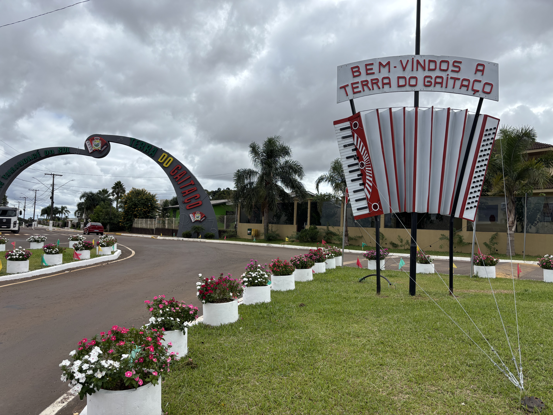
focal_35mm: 26
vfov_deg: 53.1
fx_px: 415
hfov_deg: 67.3
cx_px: 276
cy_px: 208
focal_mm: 5.96
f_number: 1.6
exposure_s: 1/3788
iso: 50
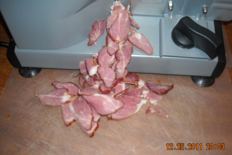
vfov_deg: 35.9
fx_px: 238
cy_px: 77
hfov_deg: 51.9
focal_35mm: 37
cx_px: 117
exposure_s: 1/60
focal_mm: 5.7
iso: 200
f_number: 2.8
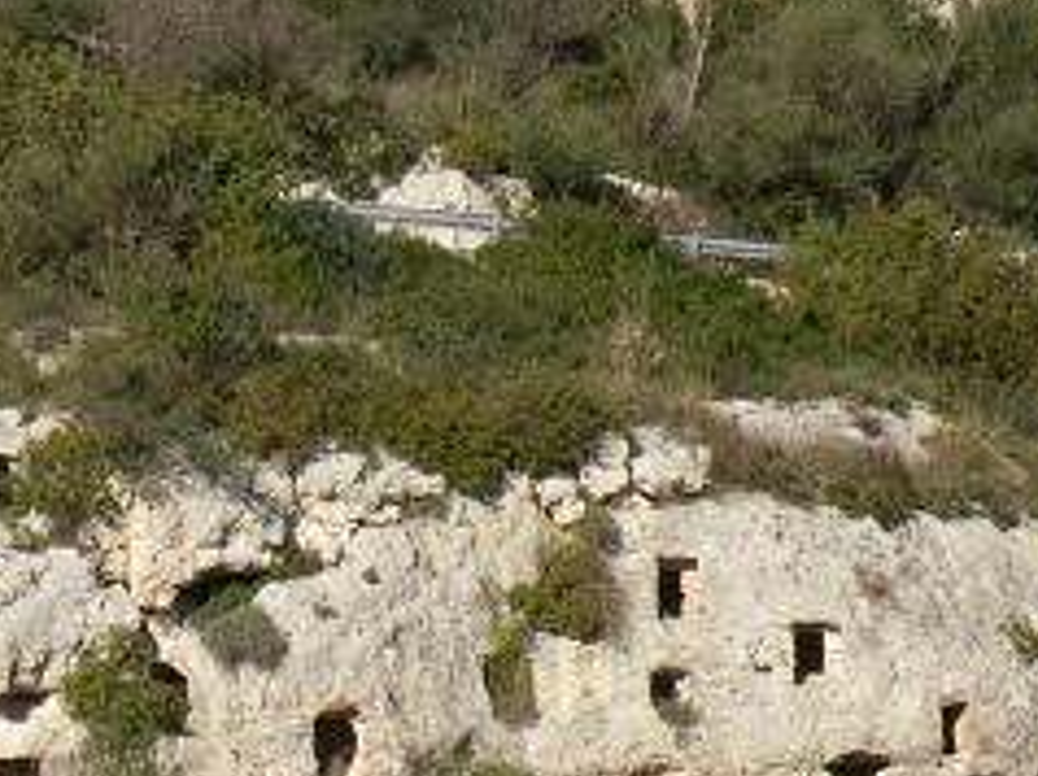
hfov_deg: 10.7
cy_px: 628
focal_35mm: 185
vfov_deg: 8.0
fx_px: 5542
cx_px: 366
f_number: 7.1
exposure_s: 1/267
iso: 64
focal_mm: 19.4
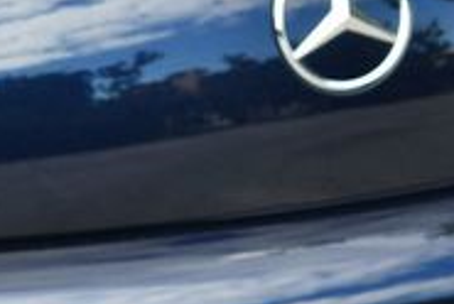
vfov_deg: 5.7
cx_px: 223
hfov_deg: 8.5
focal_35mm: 242
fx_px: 3057
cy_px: 189
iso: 200
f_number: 5.6
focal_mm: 35
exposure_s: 1/250
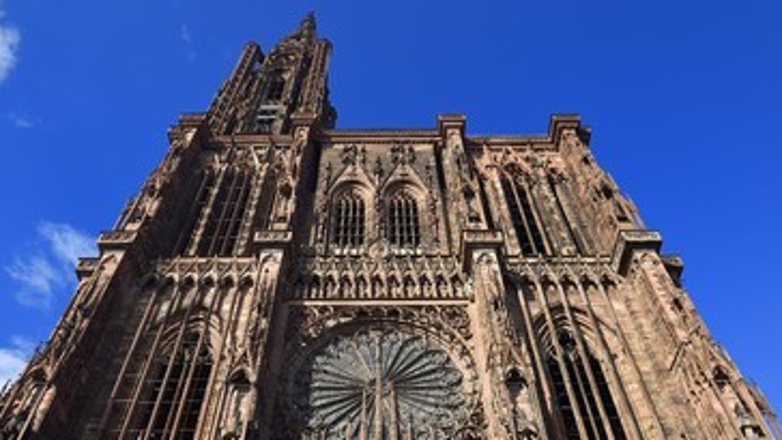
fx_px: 602
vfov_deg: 39.8
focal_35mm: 29
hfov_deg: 66.0
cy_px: 290
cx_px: 380
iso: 200
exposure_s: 1/250
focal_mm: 24
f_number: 10
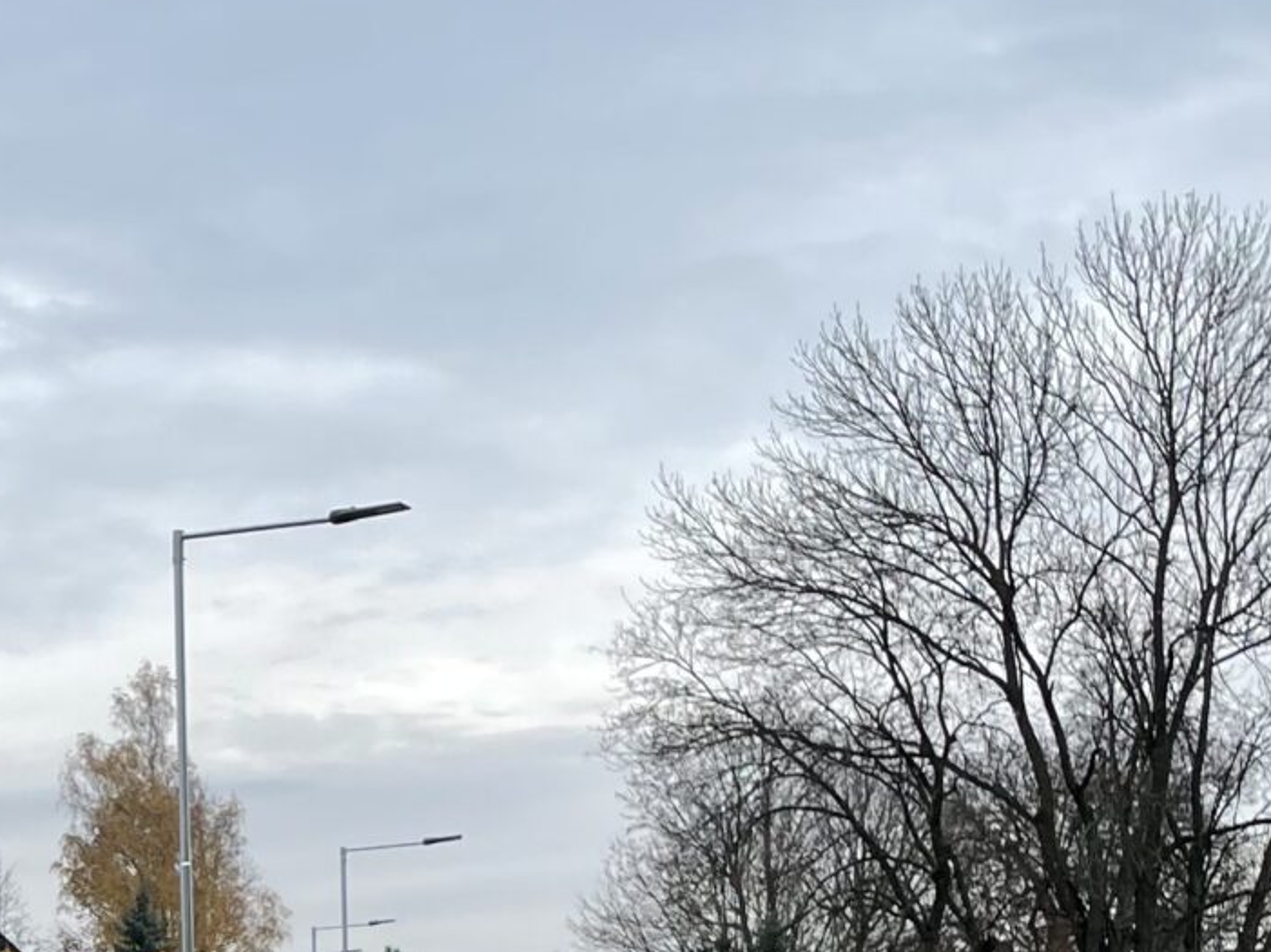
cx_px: -53
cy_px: 1369
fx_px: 3486
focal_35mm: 95
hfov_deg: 19.9
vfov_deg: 14.6
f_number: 1.6
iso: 32
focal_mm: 4.2
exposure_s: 1/1221
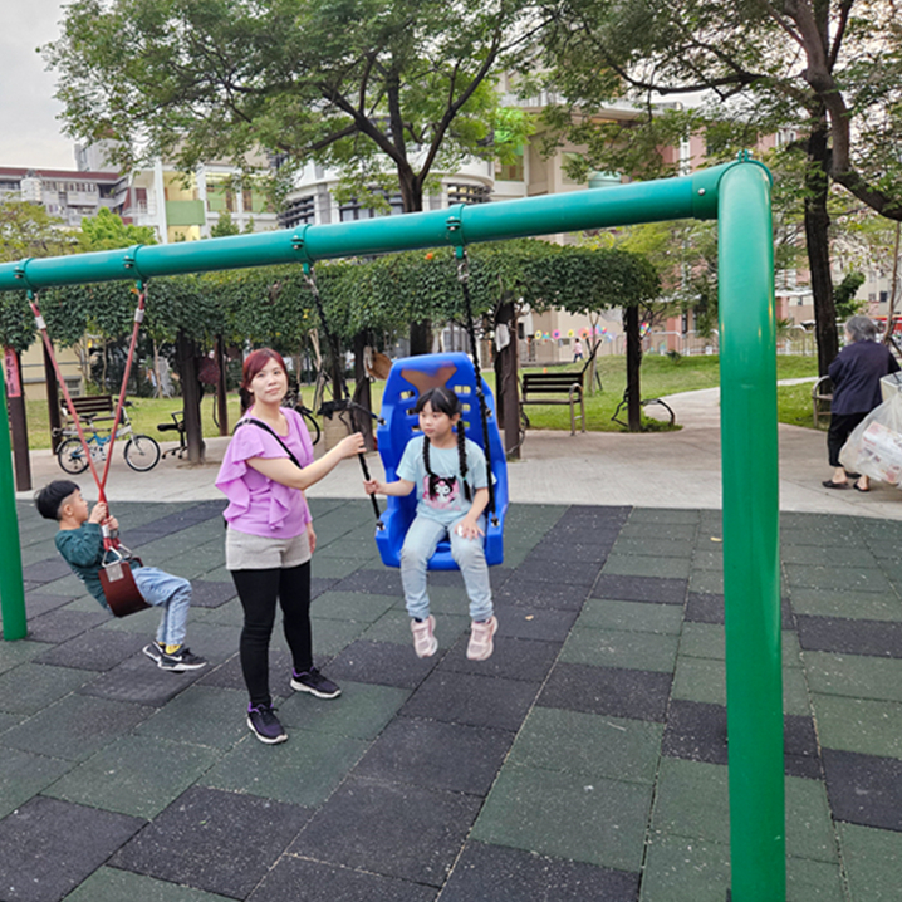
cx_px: 299
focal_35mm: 29
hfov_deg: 54.5
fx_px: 855
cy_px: 433
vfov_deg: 55.6
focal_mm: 5.4
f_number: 1.8
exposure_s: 1/120
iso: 640
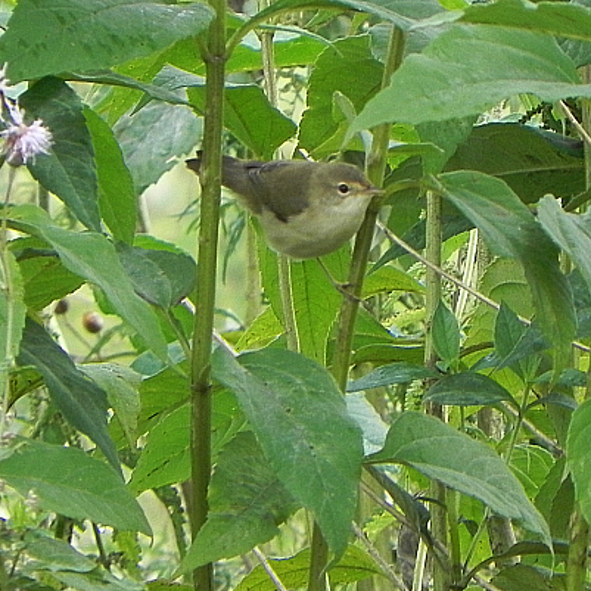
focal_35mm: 1240
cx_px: 352
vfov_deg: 1.4
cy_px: 221
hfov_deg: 1.4
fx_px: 23952
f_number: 5
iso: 160
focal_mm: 97.8
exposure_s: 1/150
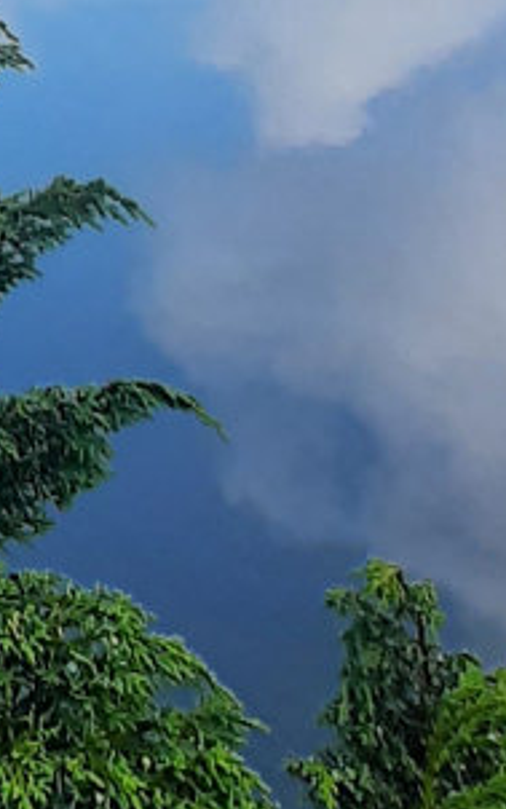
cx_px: -683
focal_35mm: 73
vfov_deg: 22.2
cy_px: -471
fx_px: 1609
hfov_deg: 13.5
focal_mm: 1.42
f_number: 2.2
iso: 40
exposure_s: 1/709
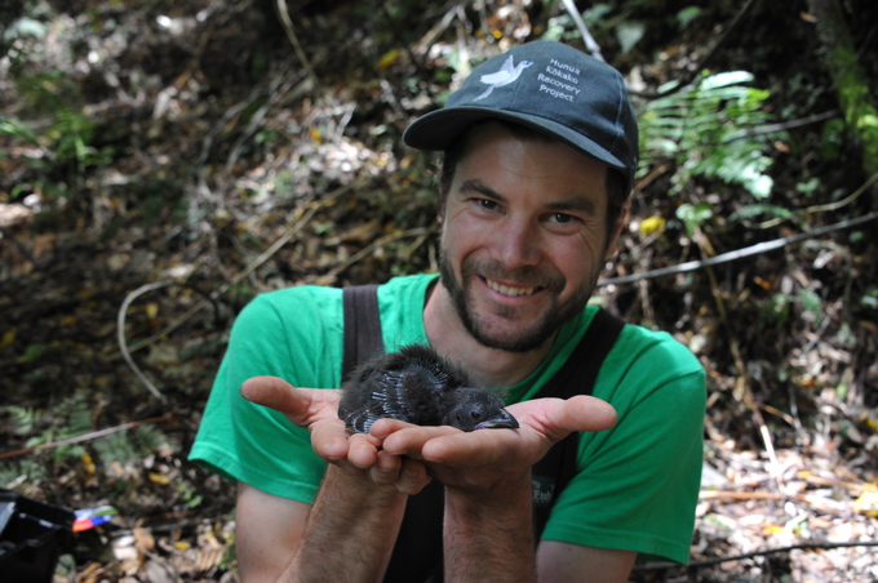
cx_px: 439
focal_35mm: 44
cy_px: 292
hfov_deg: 44.5
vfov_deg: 30.5
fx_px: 1072
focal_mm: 44
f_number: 5.6
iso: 3200
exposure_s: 1/200
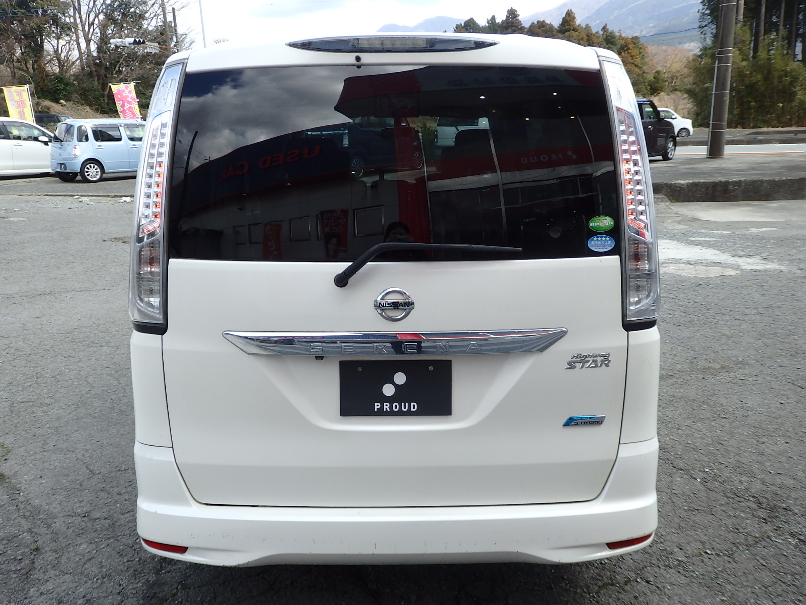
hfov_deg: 60.0
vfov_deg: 46.8
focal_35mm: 30
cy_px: 302
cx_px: 403
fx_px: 699
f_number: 9.4
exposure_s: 1/500
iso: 125
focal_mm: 5.5
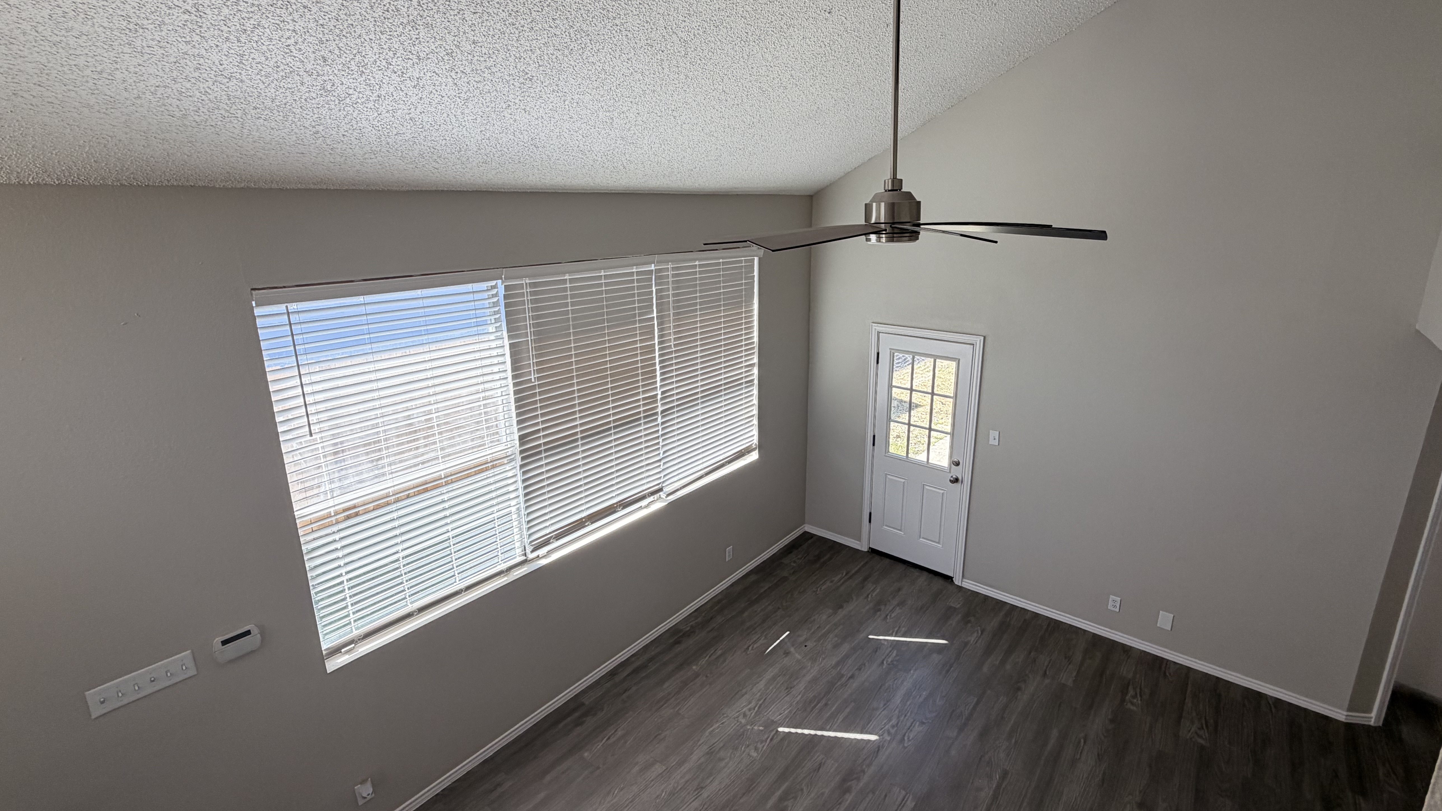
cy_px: 377
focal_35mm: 17
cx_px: 766
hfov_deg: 95.8
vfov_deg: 63.9
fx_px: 650
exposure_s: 1/121
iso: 50
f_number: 2.2
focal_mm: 2.22
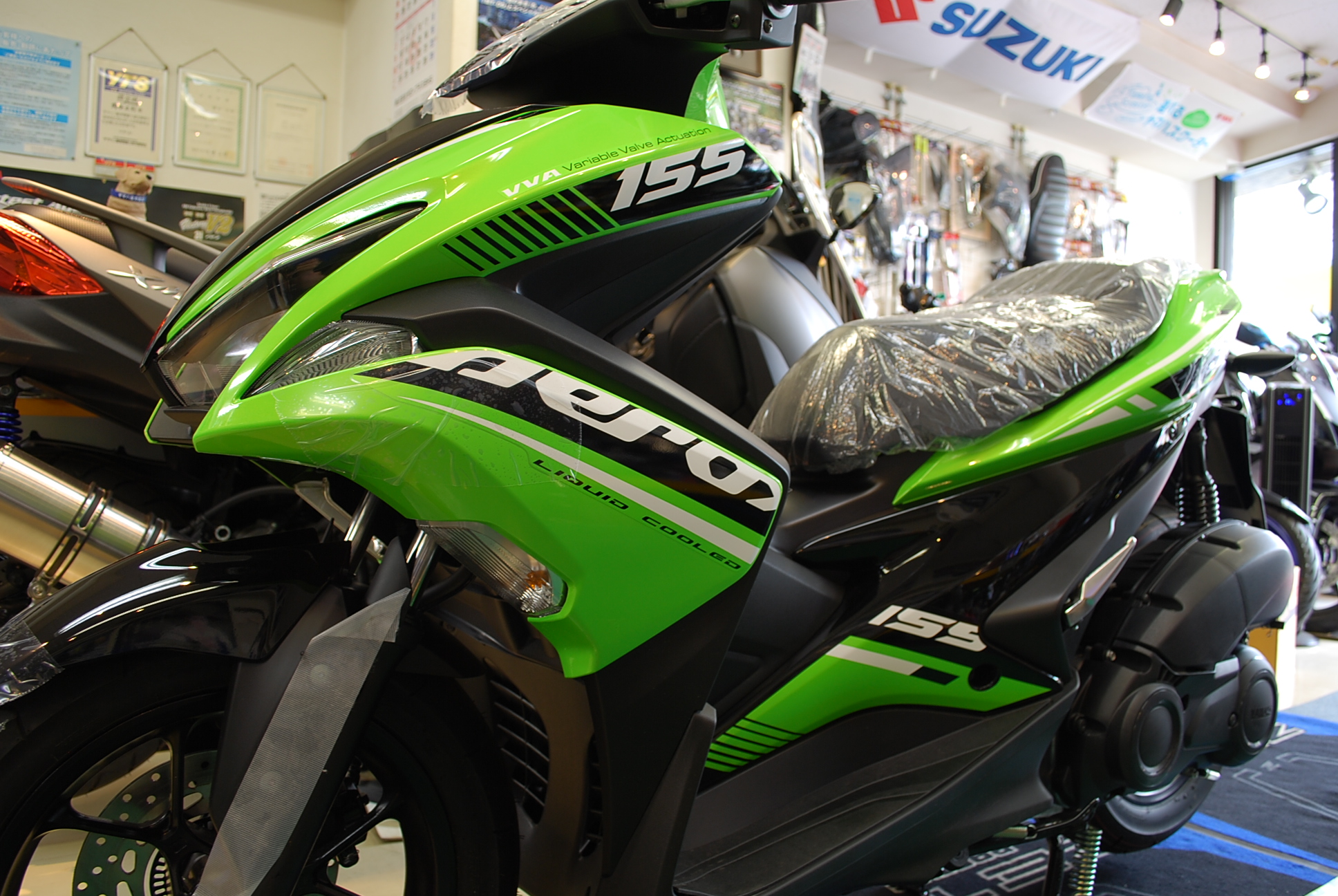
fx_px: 1005
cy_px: 448
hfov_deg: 67.3
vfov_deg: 48.0
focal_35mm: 27
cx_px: 669
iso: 100
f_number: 5
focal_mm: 18
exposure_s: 1/6
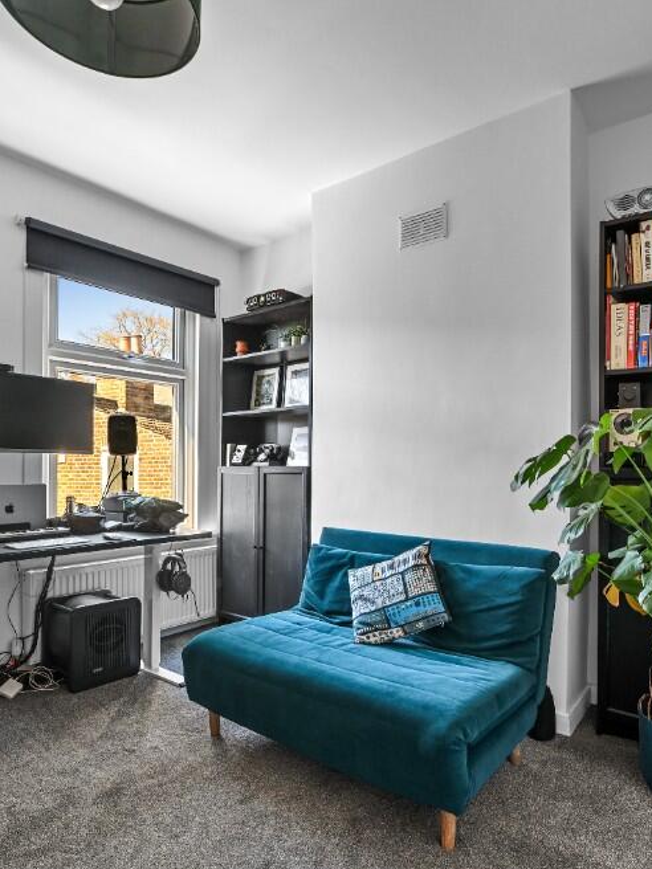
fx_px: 527
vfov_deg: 79.0
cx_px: 371
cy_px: 450
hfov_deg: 63.2
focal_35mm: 21
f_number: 8
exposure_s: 1/3
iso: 400
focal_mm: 14
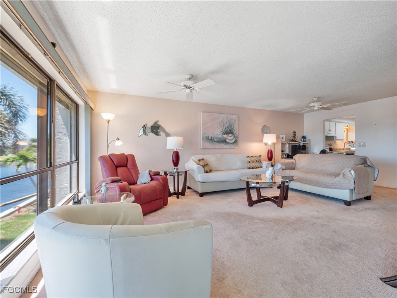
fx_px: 161
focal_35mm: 14
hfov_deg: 102.1
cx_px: 198
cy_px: 149
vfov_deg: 85.7
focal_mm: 7
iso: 200
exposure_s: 1/8
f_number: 7.1
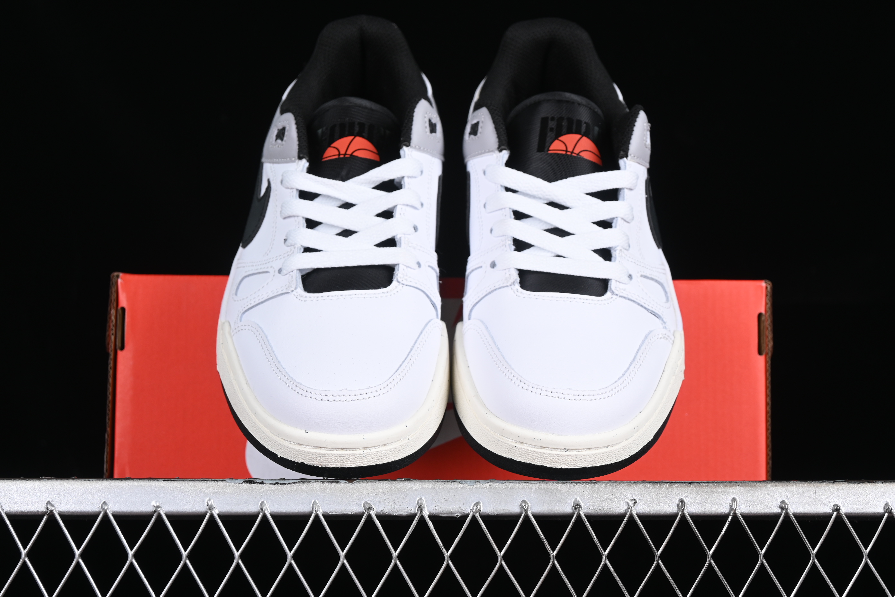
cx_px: 448
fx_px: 1864
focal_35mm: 75
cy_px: 298
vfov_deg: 18.2
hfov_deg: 27.0
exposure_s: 1/80
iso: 160
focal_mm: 50
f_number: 7.1
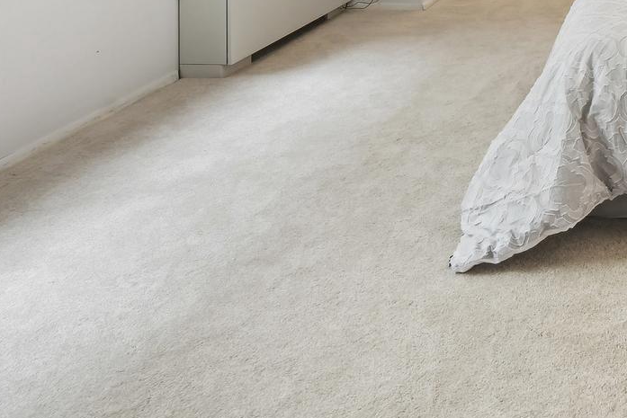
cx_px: 670
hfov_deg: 36.3
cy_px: -171
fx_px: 819
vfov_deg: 23.9
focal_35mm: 47
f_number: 8
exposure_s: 1/13
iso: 200
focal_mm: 16
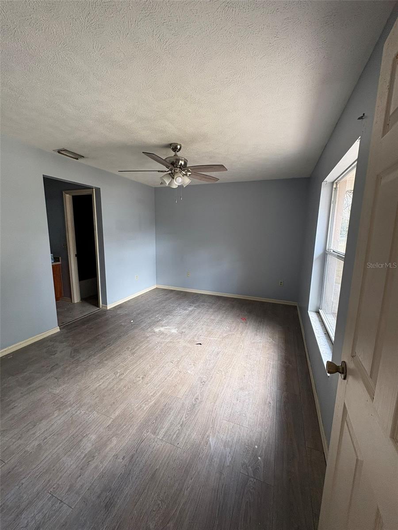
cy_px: 265
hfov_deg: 85.7
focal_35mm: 14
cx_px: 199
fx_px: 215
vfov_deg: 102.1
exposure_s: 1/60
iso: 200
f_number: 2.2
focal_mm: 2.22
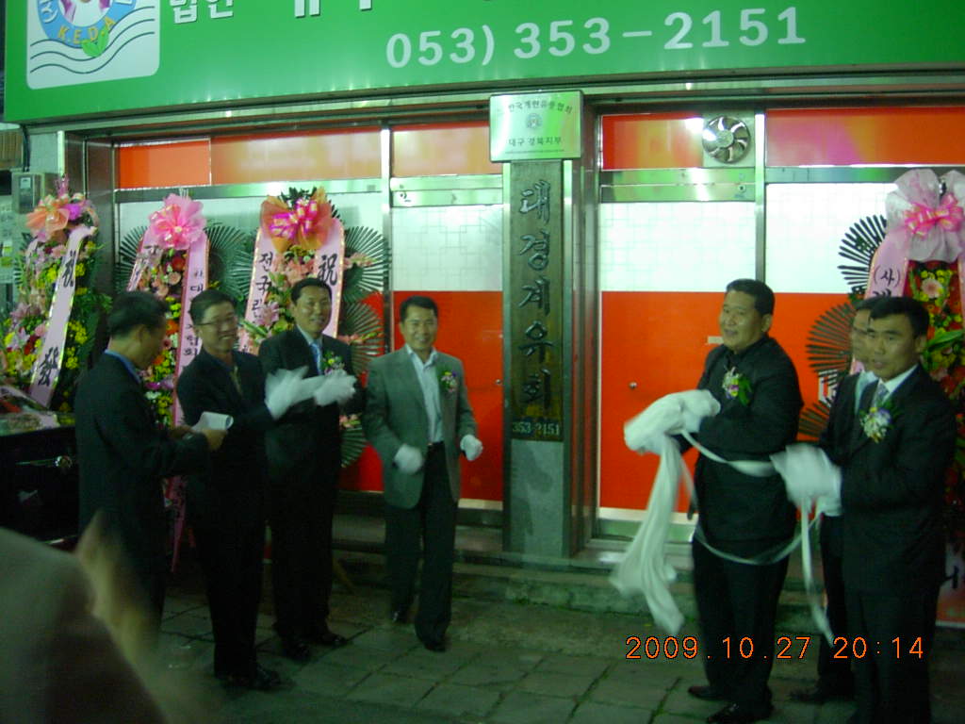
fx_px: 1059
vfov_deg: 37.7
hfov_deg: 49.0
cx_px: 482
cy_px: 362
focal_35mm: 38
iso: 200
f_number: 2.8
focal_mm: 7.8
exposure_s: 1/13
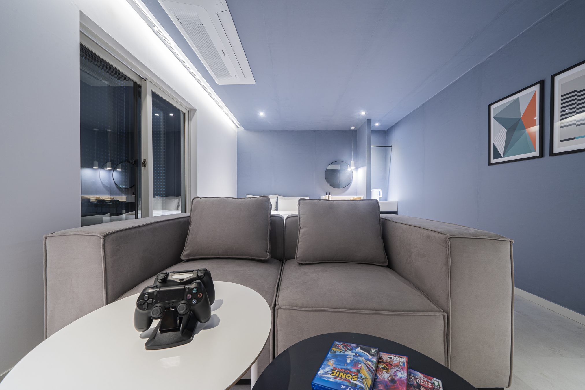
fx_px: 195
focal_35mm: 12
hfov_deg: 112.6
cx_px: 292
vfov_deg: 90.0
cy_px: 195
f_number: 10
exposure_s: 2.5
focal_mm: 12
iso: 100
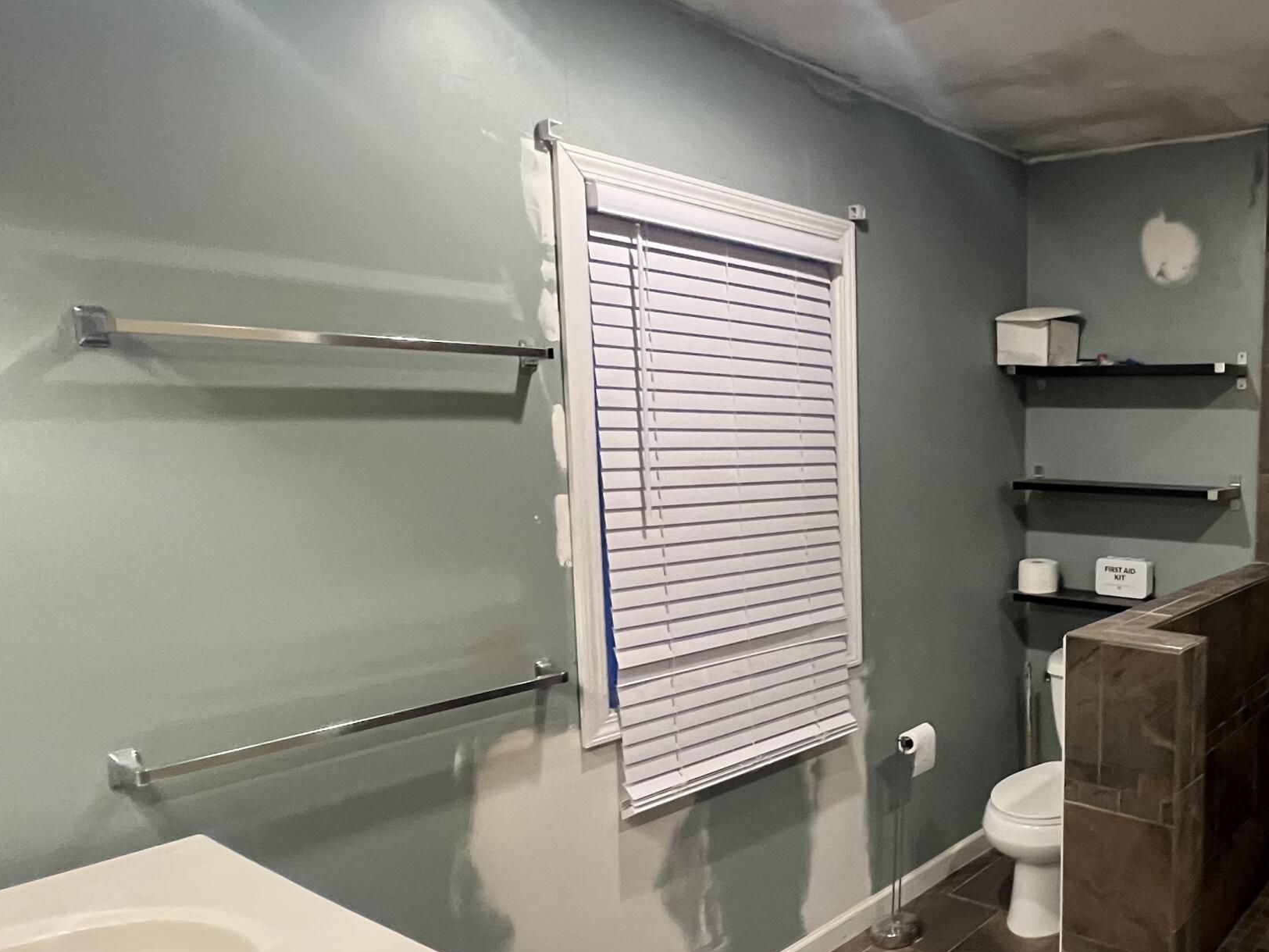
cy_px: 528
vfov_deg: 56.7
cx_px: 1148
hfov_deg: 60.4
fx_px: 880
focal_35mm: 24
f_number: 1.8
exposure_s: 1/60
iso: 800
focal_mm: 1.57
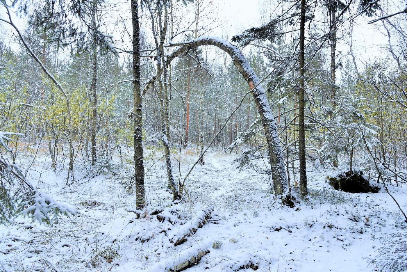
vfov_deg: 53.2
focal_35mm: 24
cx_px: 204
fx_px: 271
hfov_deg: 73.7
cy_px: 136
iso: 560
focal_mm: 24
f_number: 8
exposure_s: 1/125
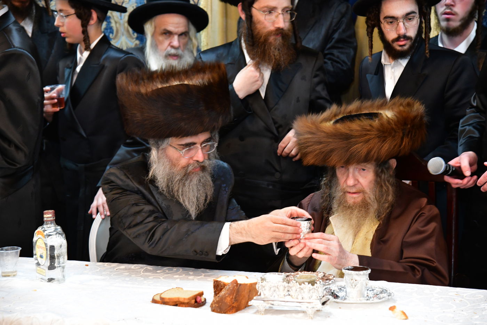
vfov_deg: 15.9
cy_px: 162
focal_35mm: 86
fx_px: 1163
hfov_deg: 23.6
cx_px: 244
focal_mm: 86
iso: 4000
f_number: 5.6
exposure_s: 1/100
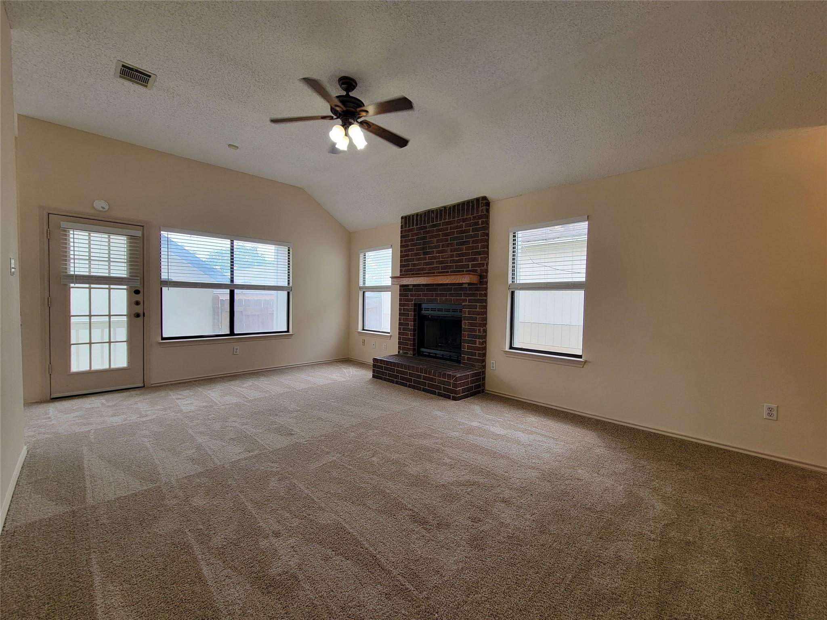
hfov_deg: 106.2
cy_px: 310
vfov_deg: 89.9
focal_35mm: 13
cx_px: 414
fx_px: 311
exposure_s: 1/120
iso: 64
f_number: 2.2
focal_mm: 2.2
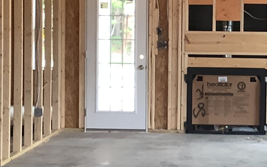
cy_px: 51
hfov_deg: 19.7
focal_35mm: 104
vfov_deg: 12.6
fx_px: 757
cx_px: 227
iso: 100
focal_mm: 3.3
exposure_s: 1/60
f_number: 2.4
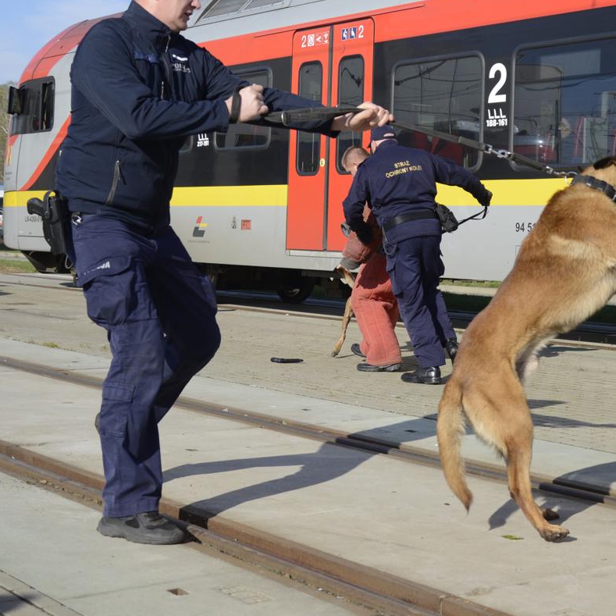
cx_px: 494
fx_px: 1409
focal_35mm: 70
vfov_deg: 24.5
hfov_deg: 24.3
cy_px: 187
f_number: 5.6
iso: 800
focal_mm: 36
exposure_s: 1/4000
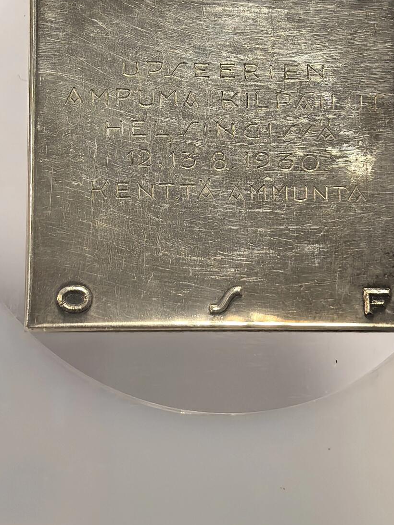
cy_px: 156
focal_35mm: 89
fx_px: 1351
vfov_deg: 21.9
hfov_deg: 16.6
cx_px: 216
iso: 250
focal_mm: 6.98
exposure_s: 1/100
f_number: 2
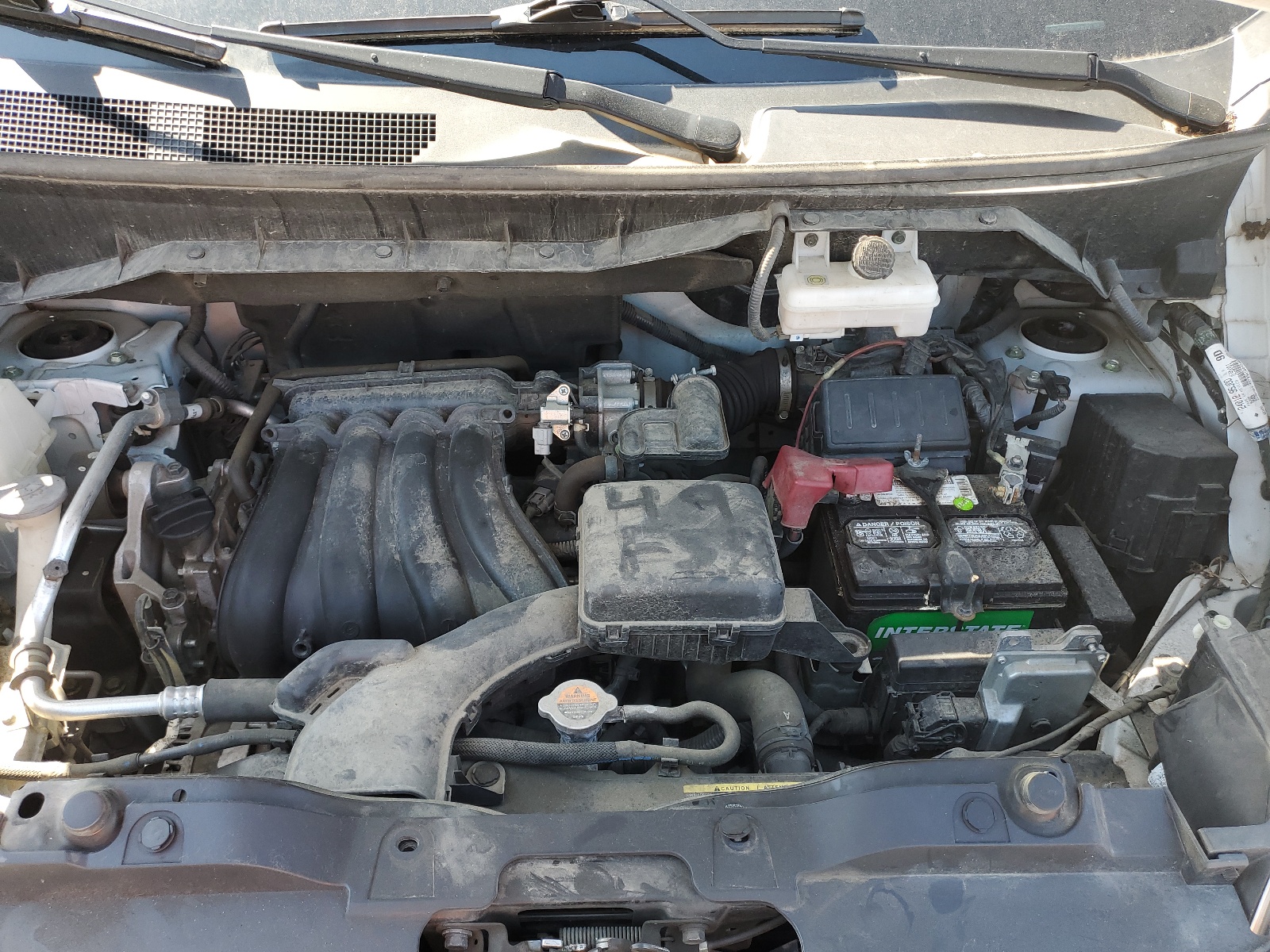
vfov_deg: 53.1
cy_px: 476
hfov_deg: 67.3
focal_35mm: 26
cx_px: 635
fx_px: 954
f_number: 1.5
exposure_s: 1/196
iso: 50
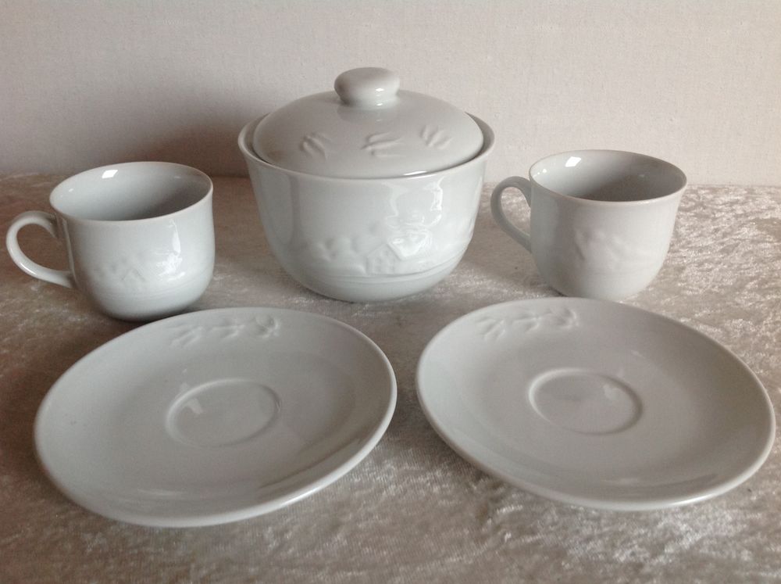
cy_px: 292
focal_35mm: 35
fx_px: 789
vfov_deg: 40.6
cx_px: 390
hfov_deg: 52.7
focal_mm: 4.28
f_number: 2.4
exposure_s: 1/15
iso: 100
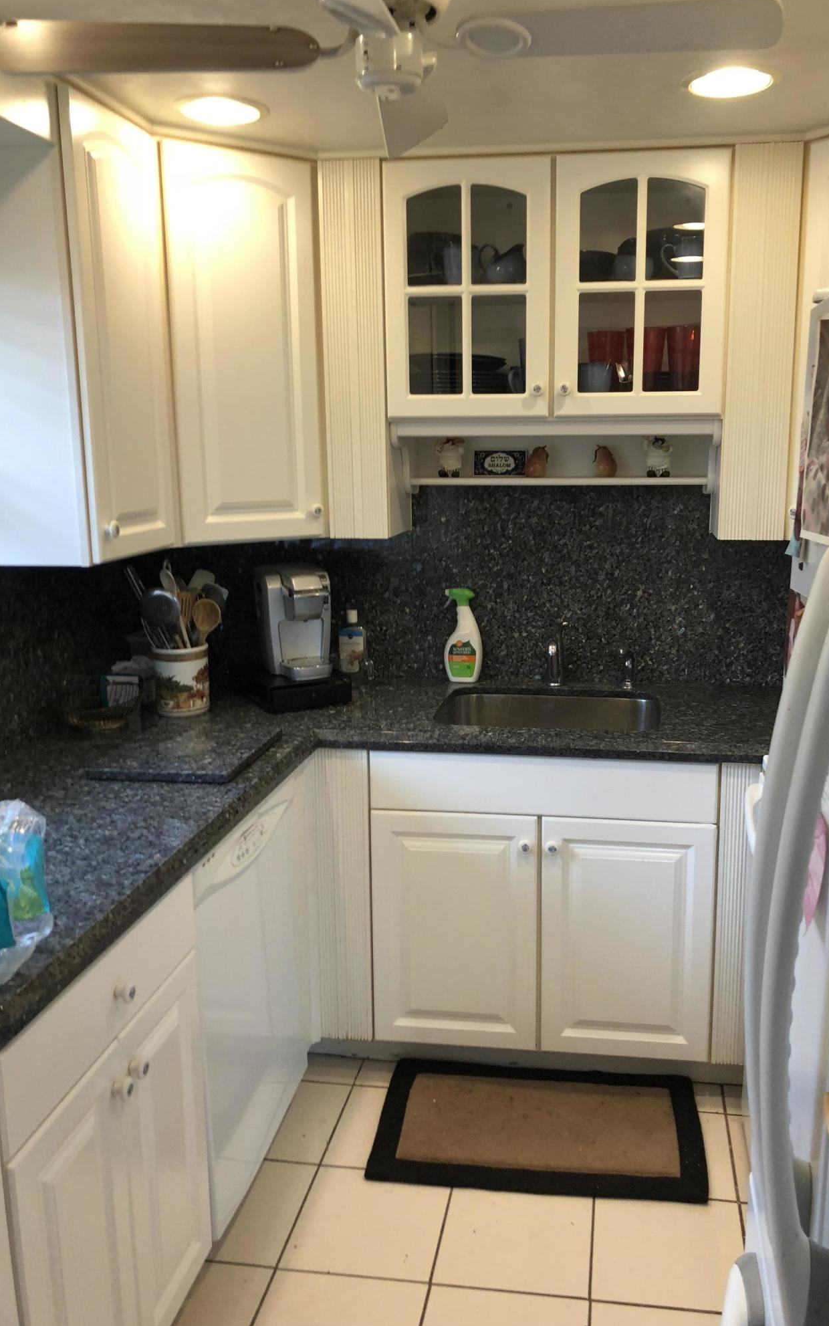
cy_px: 664
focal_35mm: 31
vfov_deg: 61.2
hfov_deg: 40.5
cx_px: 489
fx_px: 1120
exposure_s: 1/40
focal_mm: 3.99
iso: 25
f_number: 1.8
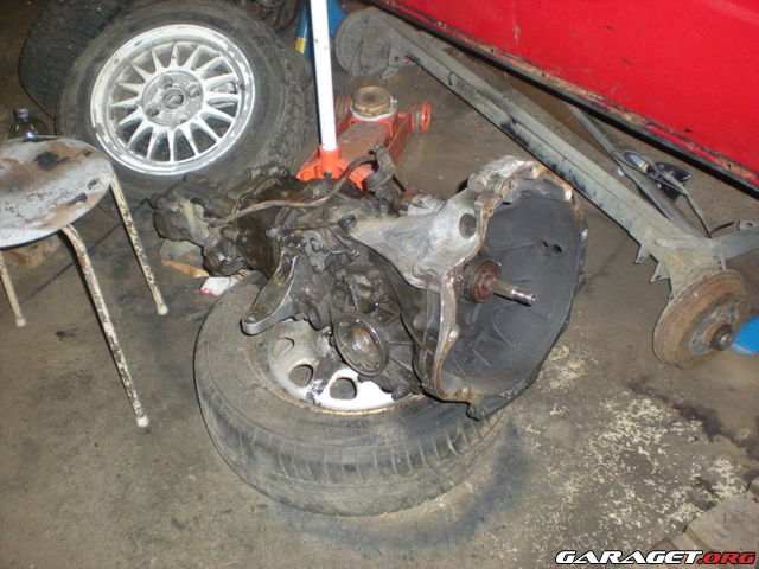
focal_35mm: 38
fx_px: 833
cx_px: 380
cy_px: 284
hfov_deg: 49.0
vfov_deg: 37.7
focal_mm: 6.3
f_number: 3.1
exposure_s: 1/60
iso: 489
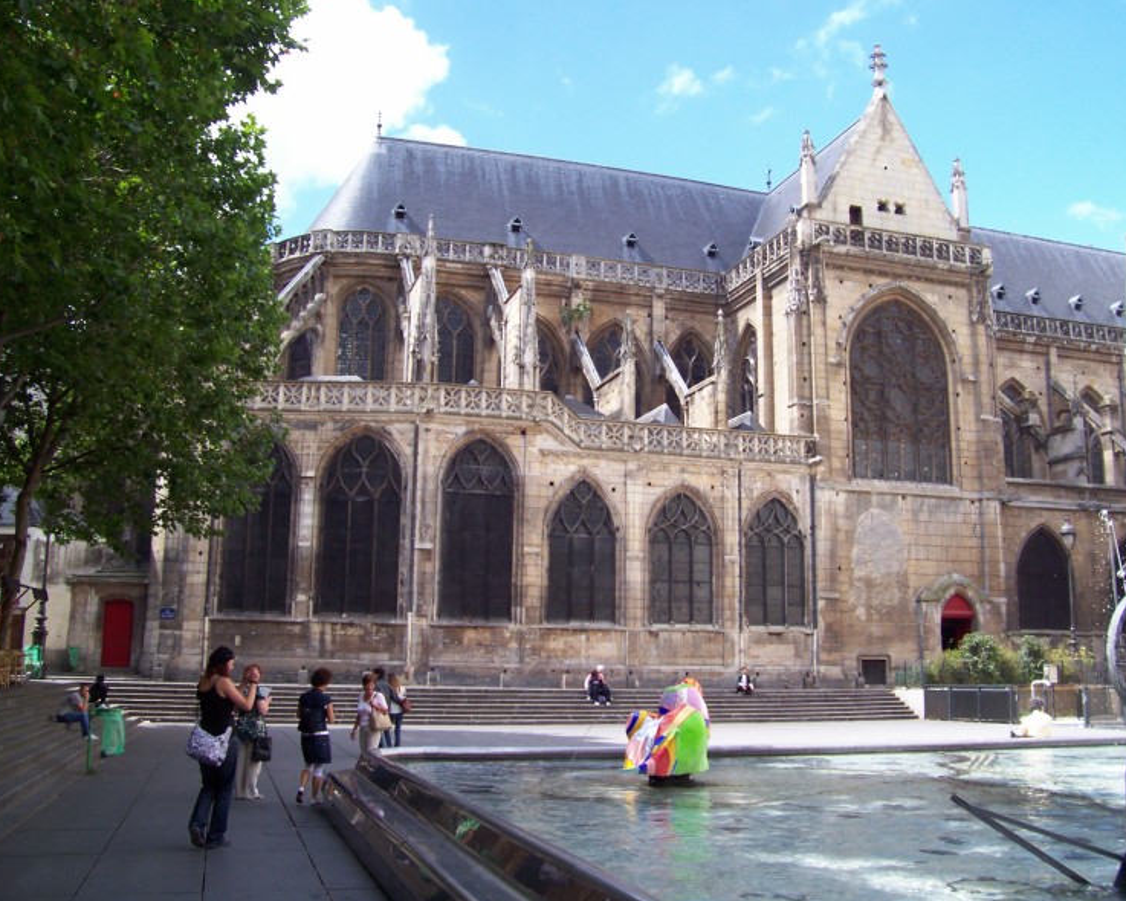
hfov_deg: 50.2
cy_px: 446
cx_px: 602
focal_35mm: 36
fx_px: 1200
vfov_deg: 41.2
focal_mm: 5.6
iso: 80
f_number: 2.7
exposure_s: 1/613
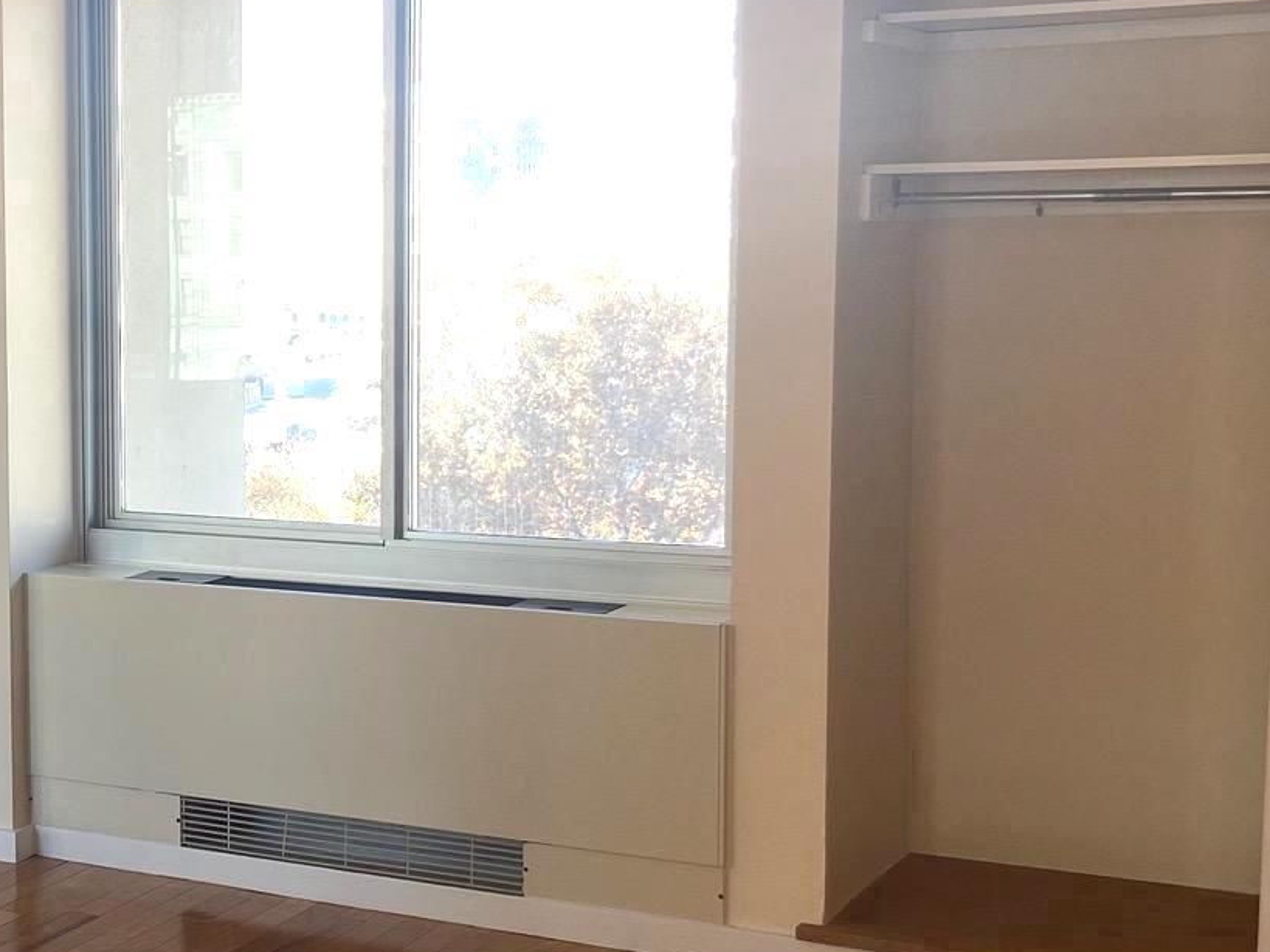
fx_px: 2384
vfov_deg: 22.6
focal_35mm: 65
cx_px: -19
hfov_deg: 27.9
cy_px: 502
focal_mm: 4.25
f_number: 1.8
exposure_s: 1/120
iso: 50
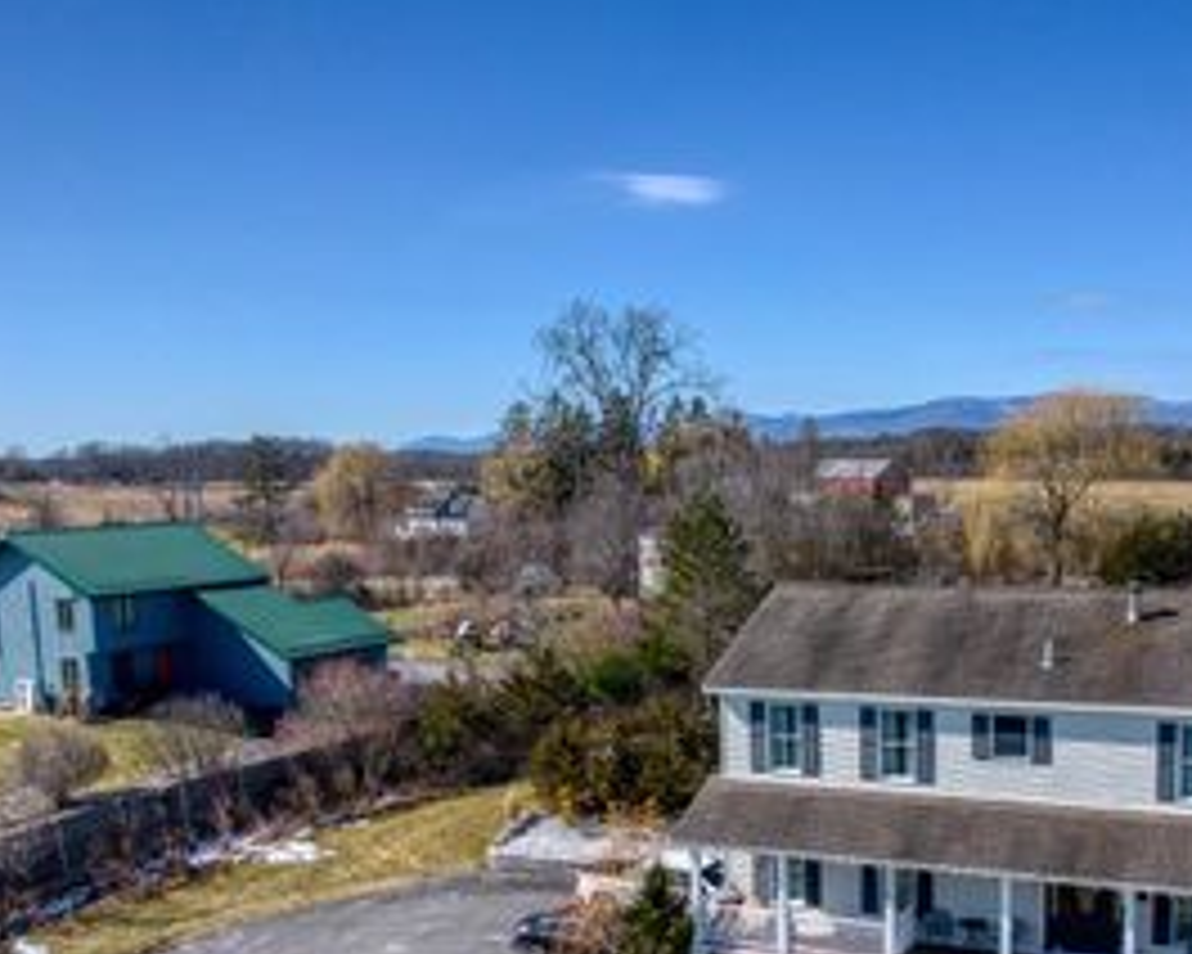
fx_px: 1376
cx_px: 720
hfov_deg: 46.6
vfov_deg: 37.3
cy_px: 713
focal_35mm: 39
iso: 390
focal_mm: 8.38
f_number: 2.8
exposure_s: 1/1600
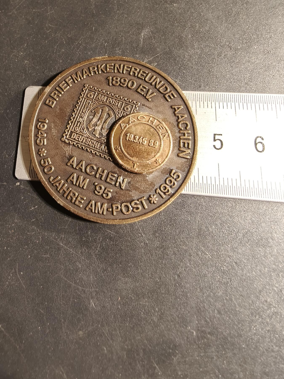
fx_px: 252
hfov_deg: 58.9
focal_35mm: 23
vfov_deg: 73.9
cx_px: 142
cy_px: 190
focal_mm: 2.32
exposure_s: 1/50
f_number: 2
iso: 200
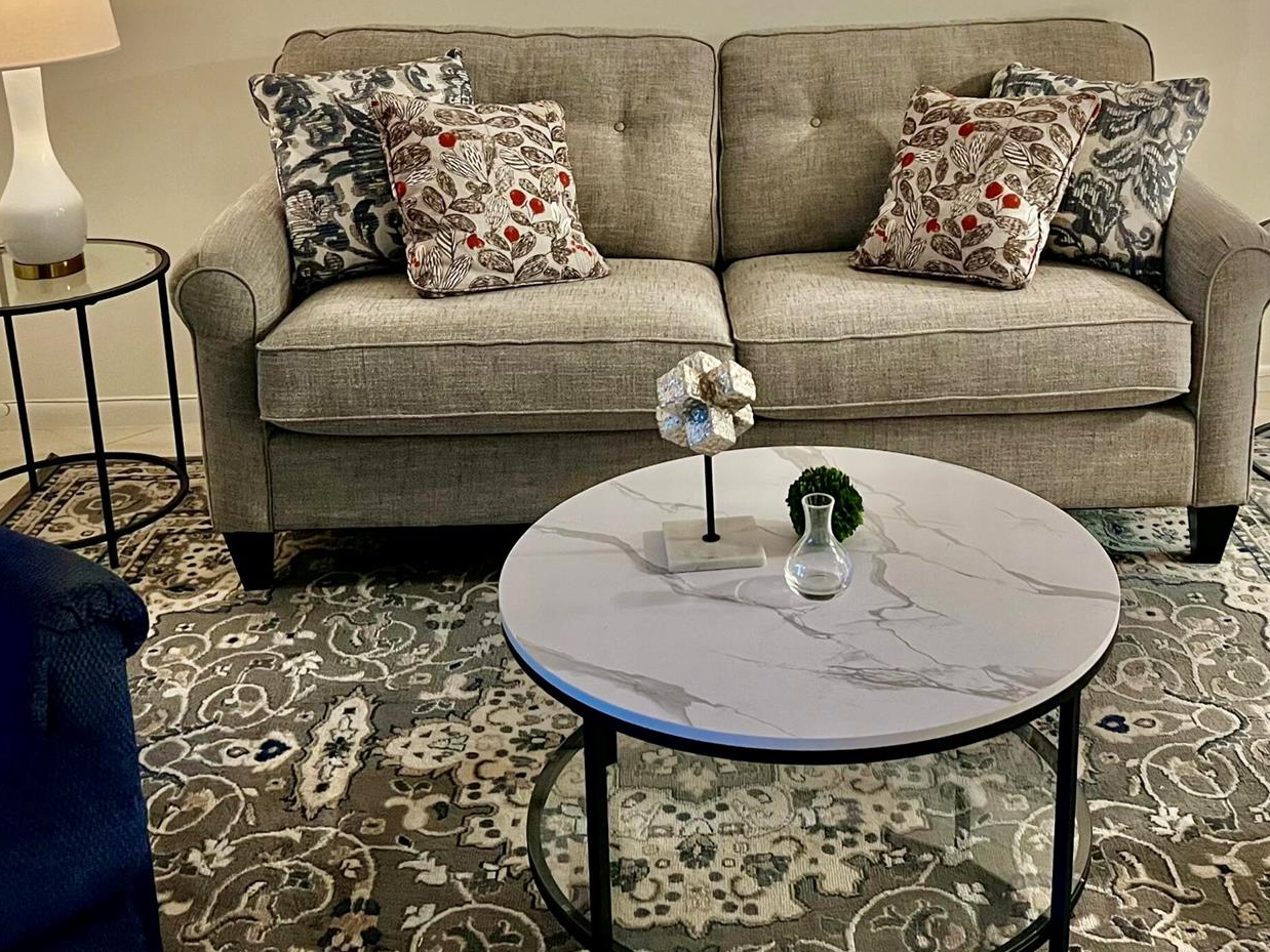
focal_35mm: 43
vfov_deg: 32.8
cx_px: 757
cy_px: 211
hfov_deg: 43.6
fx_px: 1578
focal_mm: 5.7
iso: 320
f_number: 1.5
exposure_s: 1/60
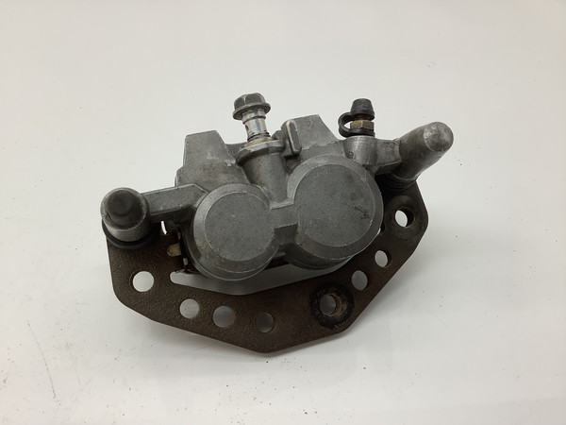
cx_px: 283
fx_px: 507
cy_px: 212
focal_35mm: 31
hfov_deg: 58.4
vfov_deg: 45.4
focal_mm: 3.3
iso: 40
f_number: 2.4
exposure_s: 1/120
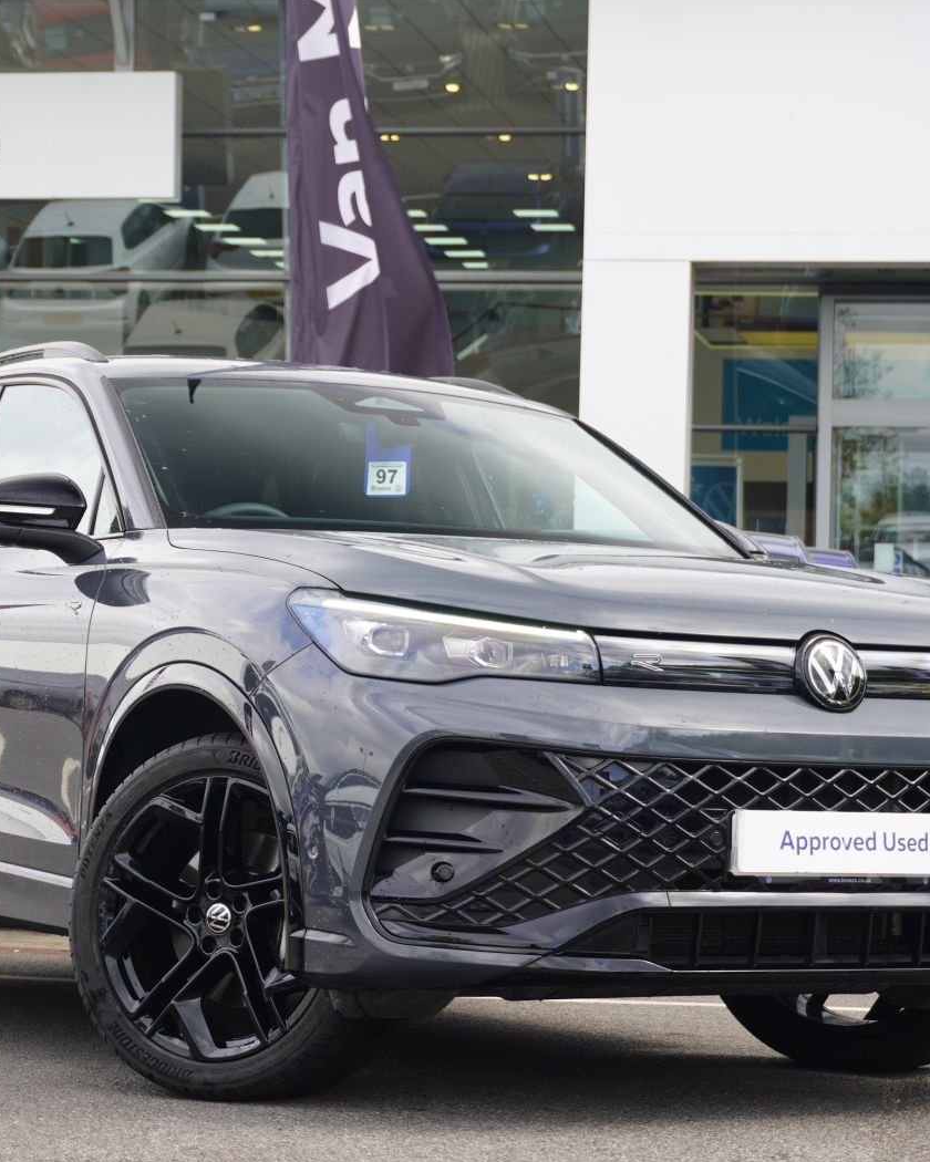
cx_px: 382
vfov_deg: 21.3
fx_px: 3096
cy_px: 585
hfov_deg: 17.1
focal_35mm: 90
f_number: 5.6
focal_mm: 42
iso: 100
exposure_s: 1/80
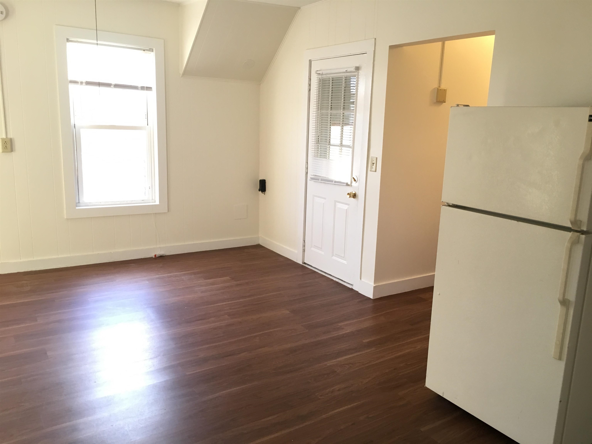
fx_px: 496
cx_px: 296
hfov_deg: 61.7
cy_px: 222
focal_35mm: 29
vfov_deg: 48.2
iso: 100
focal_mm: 4.15
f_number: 2.2
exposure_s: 1/30
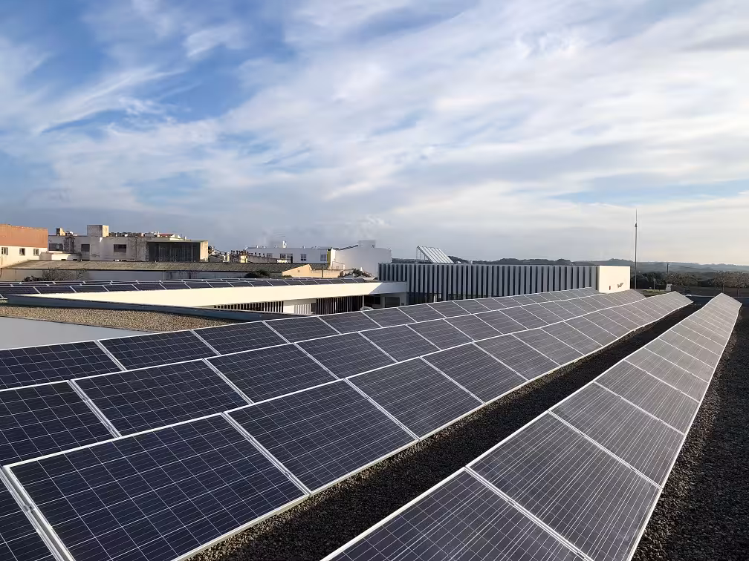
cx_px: 374
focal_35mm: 28
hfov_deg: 63.4
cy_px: 280
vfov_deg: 49.7
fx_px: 606
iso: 20
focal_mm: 3.99
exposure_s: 1/2404
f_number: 1.8
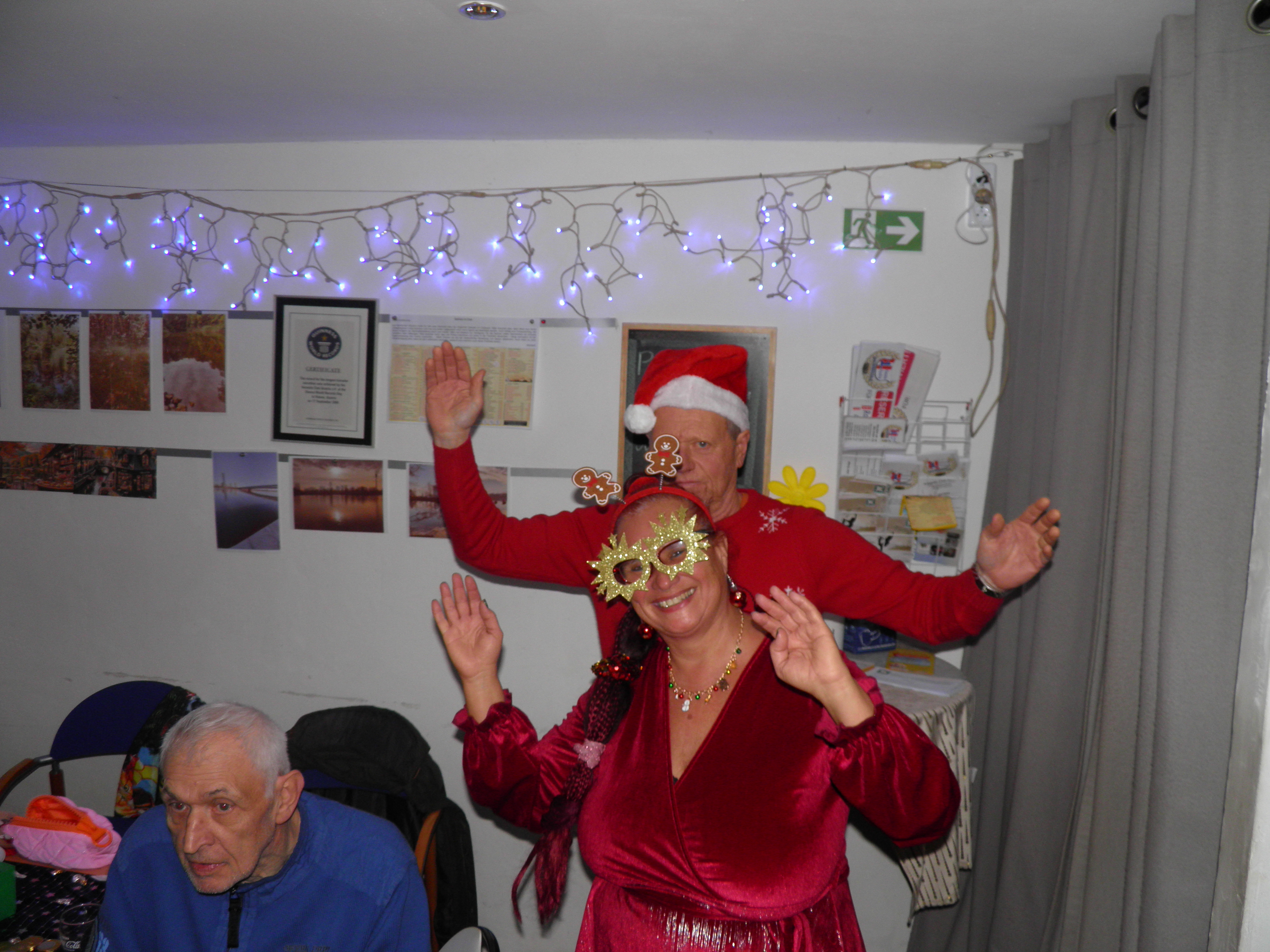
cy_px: 476
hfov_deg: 63.4
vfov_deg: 49.7
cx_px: 635
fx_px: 1027
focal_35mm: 28
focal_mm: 4.9
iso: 100
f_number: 2.8
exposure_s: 1/30
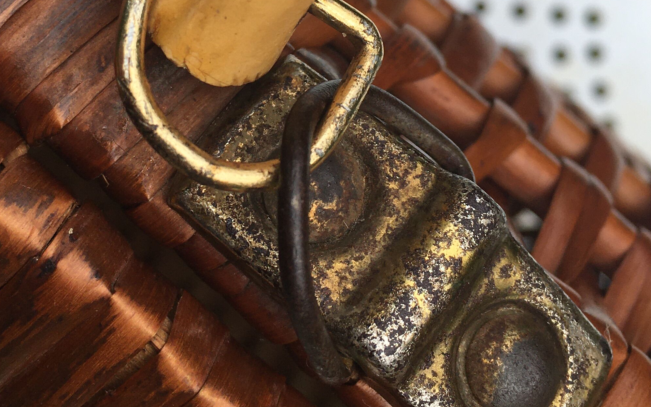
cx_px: 264
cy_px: 43
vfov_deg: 20.5
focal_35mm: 62
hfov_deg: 32.9
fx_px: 1100
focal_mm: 4.15
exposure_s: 1/1350
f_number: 2.2
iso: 25
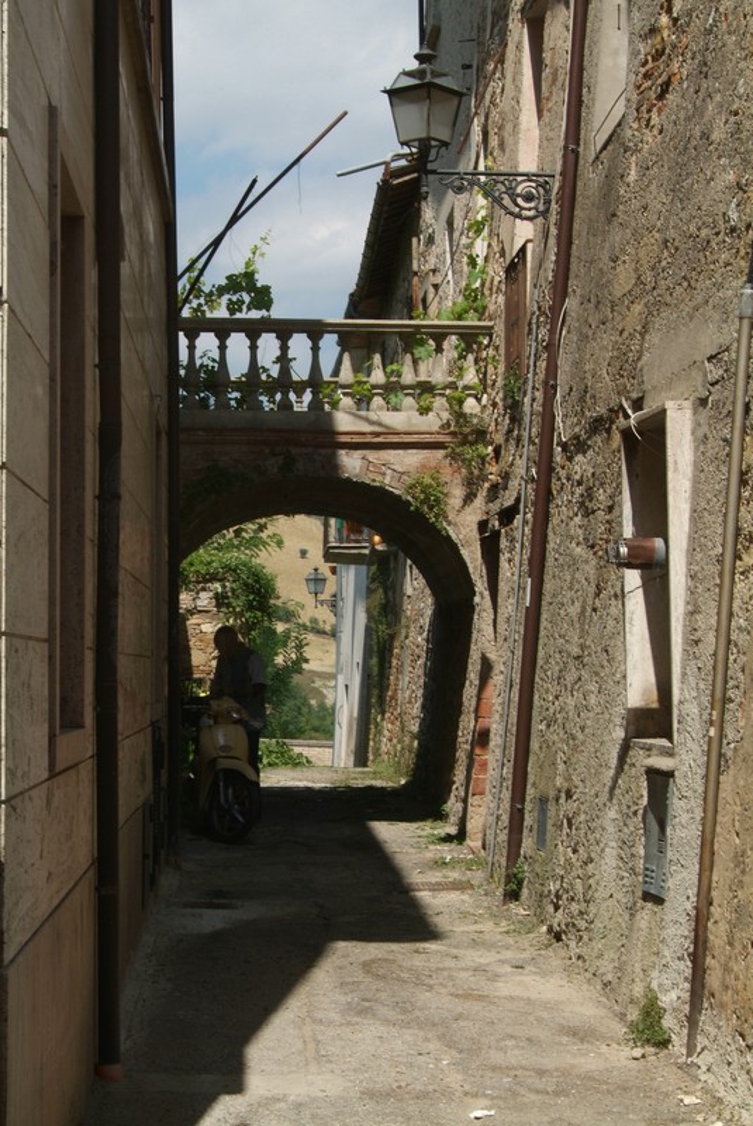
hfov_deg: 20.1
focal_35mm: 68
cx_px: 376
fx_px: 2129
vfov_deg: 29.6
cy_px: 563
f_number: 16
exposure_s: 1/180
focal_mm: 45
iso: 400
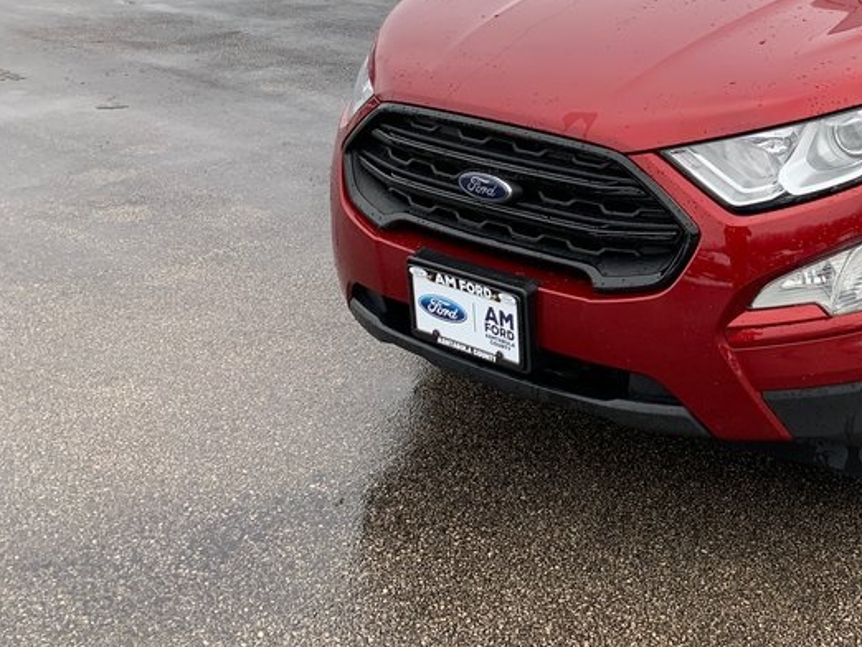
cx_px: 829
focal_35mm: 51
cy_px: 120
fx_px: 1271
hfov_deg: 34.6
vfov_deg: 27.9
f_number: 1.8
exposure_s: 1/290
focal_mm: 4.25
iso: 25
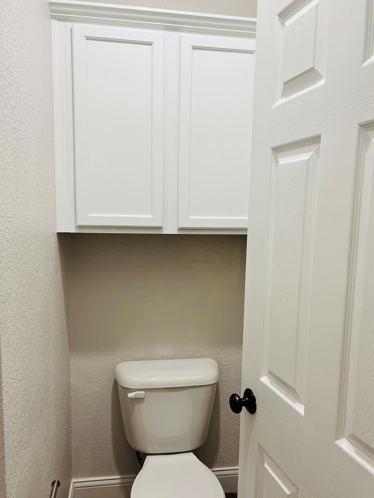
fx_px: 389
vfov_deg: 65.3
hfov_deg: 51.3
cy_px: 254
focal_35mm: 27
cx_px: 189
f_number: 1.5
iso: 125
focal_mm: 5.7
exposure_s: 1/120
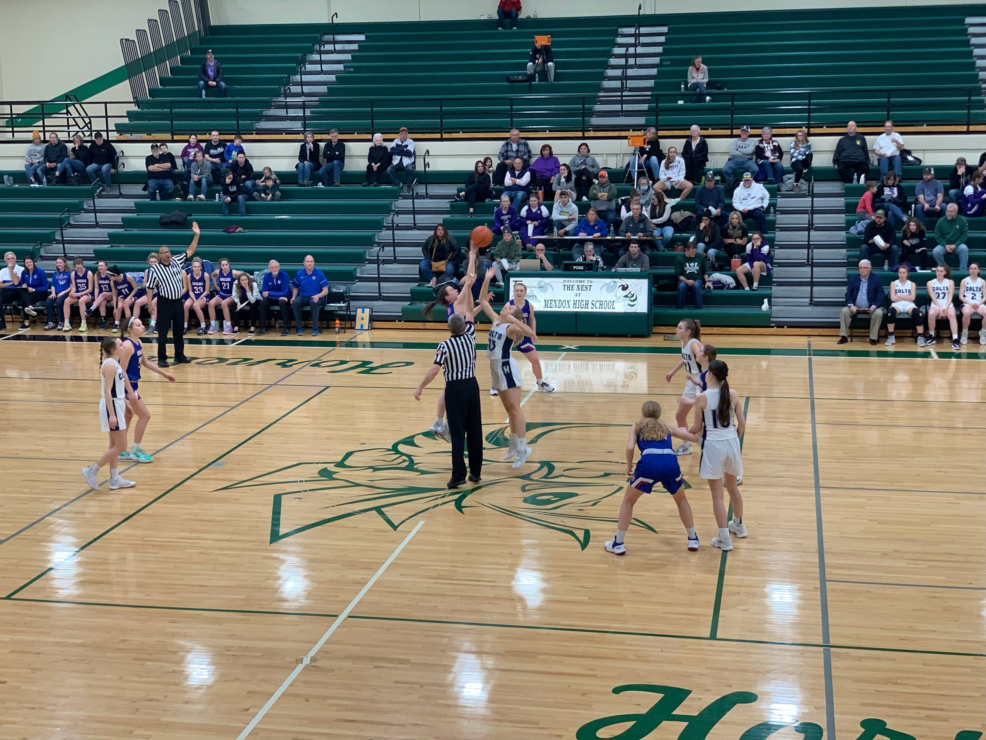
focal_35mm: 52
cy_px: 370
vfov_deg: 28.0
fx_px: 1481
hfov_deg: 36.8
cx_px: 493
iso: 80
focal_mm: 6
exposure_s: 1/60
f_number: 2.4
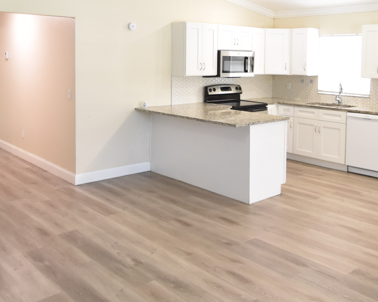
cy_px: 80
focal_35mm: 37
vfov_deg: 39.2
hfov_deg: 48.9
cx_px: 220
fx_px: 414
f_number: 3.5
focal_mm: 10
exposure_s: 1/45
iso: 800
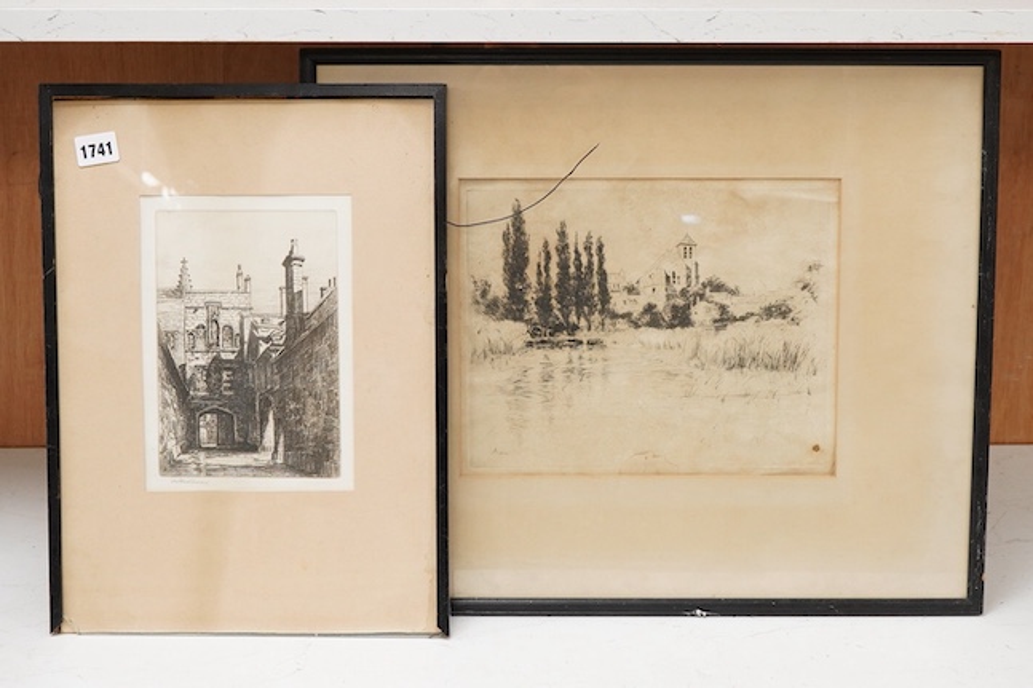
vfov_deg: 29.8
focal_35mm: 45
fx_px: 1291
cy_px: 344
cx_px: 516
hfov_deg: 43.6
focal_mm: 30
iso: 1250
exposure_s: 1/125
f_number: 8
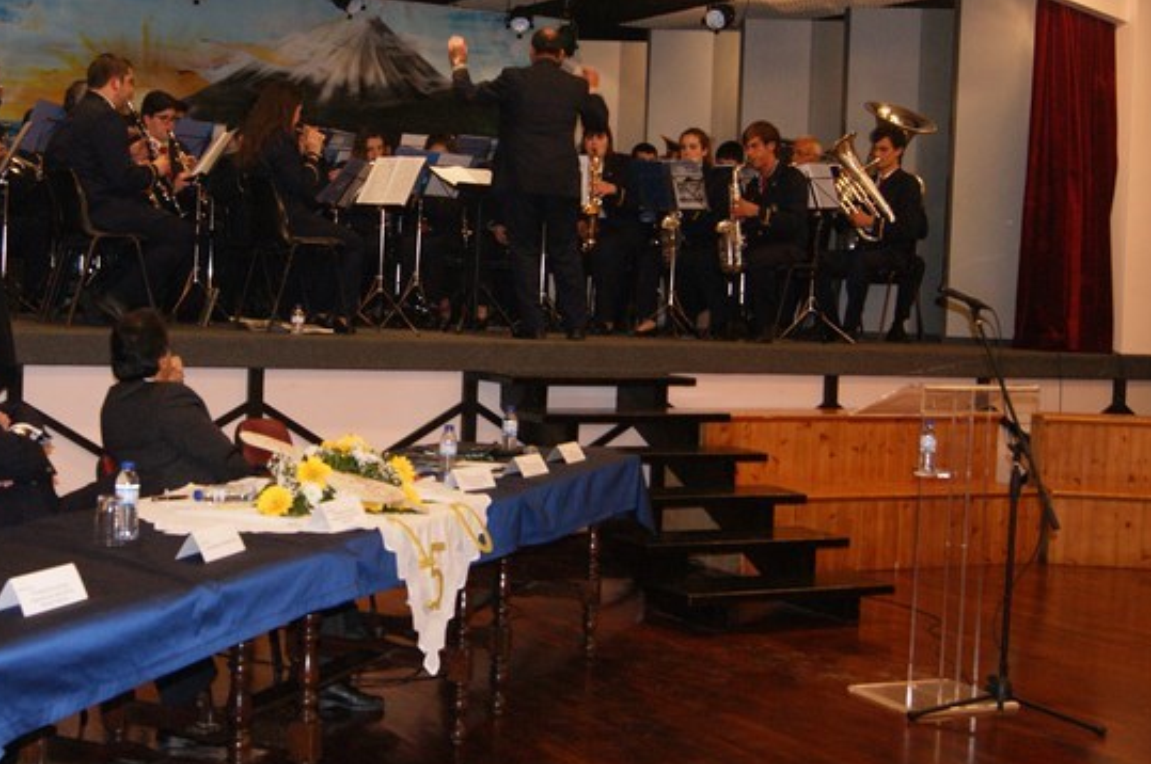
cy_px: 327
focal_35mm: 49
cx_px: 380
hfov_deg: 39.9
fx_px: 1565
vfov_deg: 27.4
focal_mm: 22
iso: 400
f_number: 5.6
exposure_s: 1/60
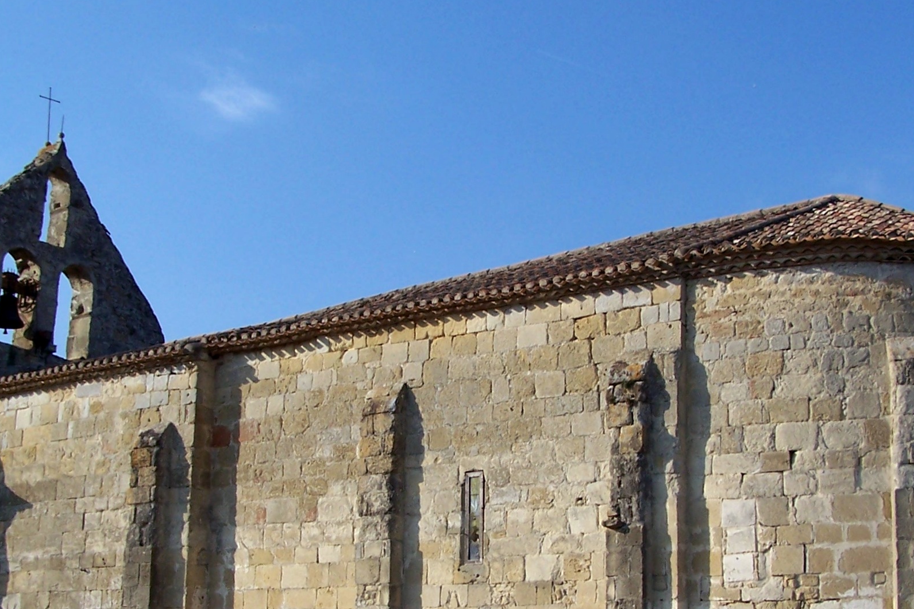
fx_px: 1625
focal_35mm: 64
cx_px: 503
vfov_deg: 21.1
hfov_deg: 31.4
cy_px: 433
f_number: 4
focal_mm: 6.3
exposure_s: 1/640
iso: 80
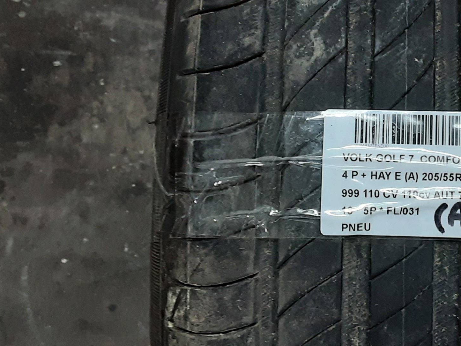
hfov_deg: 30.4
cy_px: 140
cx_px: 407
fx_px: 812
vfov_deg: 24.0
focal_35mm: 61
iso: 125
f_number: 1.9
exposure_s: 1/33
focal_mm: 2.91
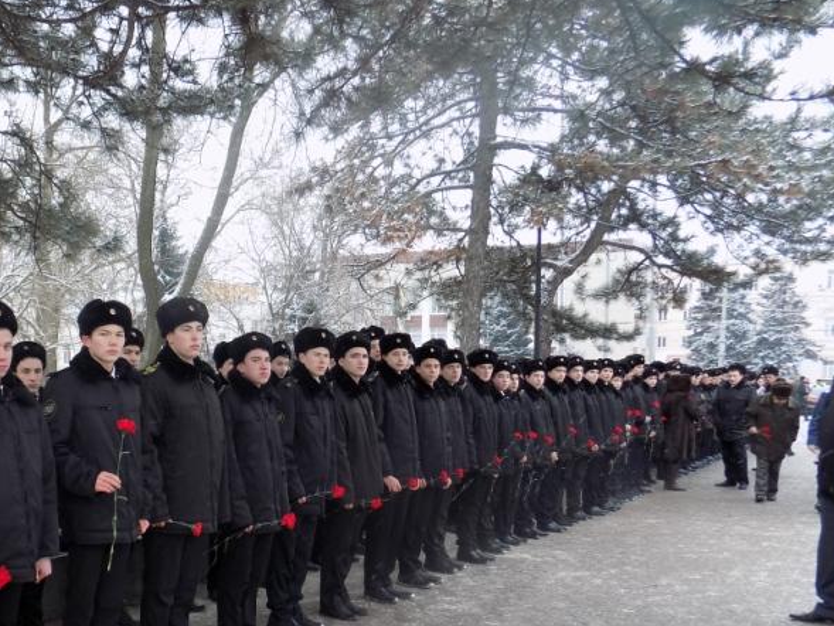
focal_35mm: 40
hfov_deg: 44.3
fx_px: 964
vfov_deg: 35.4
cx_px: 157
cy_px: 446
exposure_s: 1/40
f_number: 3.1
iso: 80
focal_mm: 4
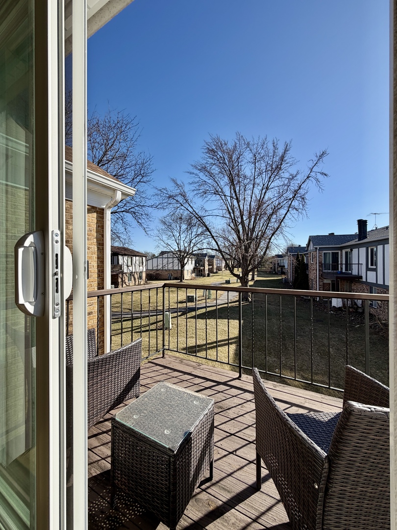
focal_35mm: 14
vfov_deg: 102.1
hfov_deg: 85.7
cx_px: 198
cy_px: 265
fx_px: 214
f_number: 2.2
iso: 25
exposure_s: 1/770
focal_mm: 2.22
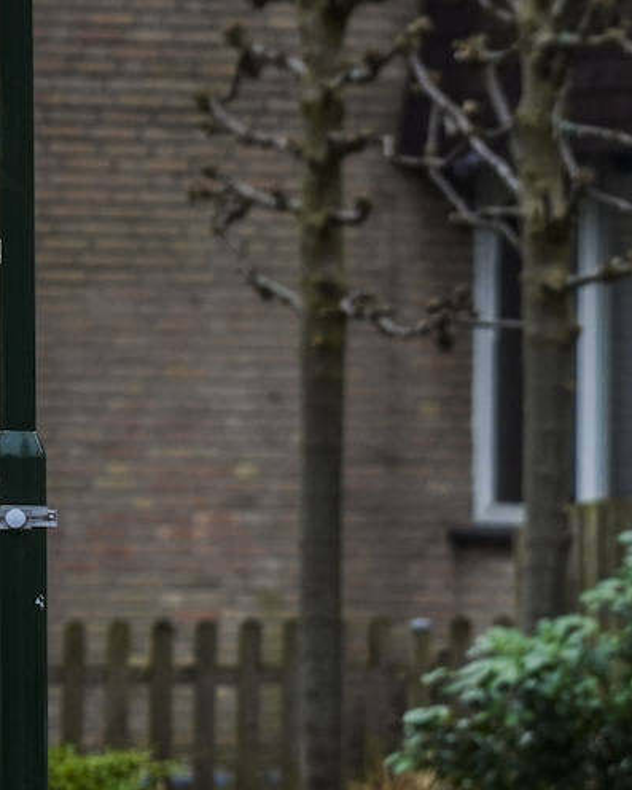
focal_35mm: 490
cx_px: 1118
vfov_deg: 3.9
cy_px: 650
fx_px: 11453
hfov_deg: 3.1
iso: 640
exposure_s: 1/500
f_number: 2.8
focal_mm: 135
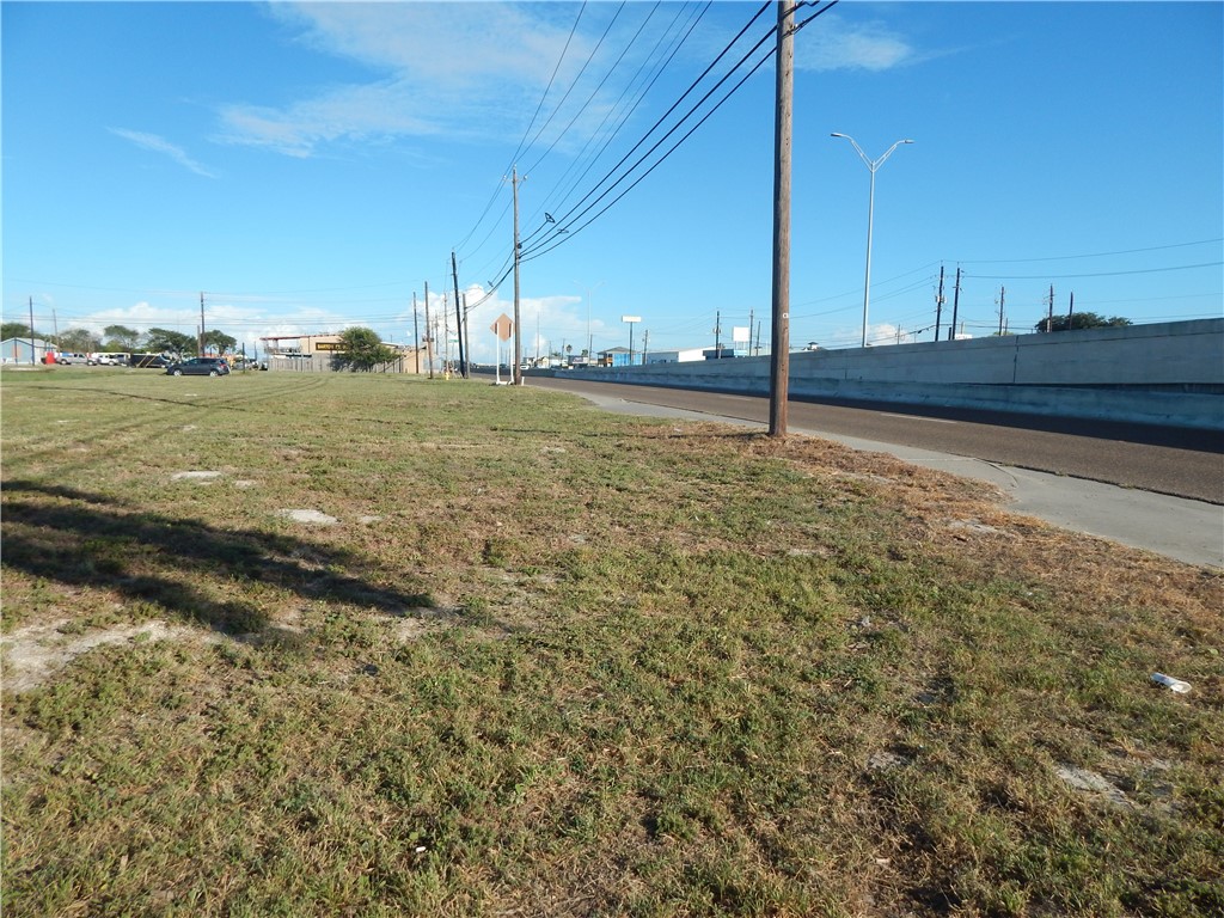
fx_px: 778
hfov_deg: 76.4
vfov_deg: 61.1
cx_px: 612
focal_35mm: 22
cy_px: 459
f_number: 6
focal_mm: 4
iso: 125
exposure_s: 1/500
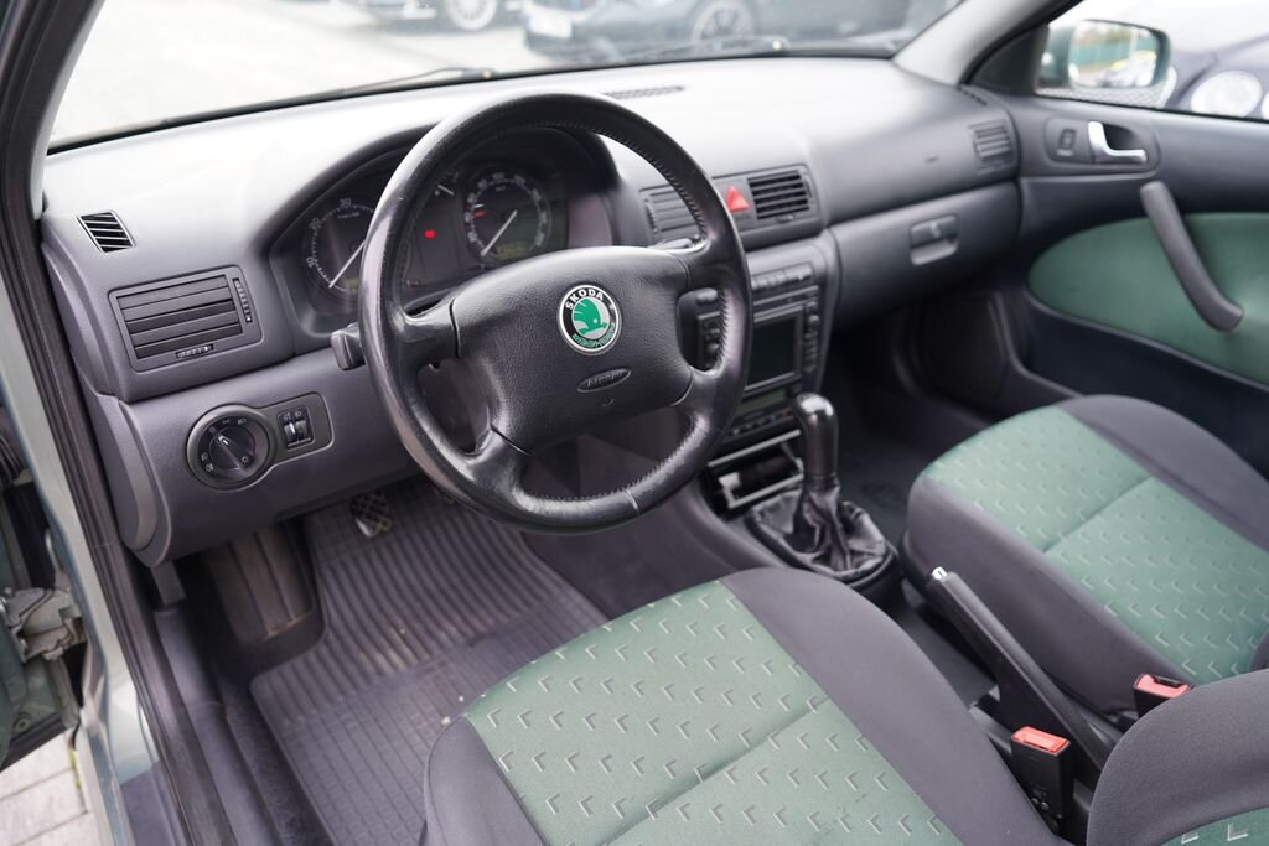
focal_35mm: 24
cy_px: 423
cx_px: 634
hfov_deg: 73.7
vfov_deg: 53.1
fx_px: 846
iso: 100
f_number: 2.8
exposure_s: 1/30
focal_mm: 24
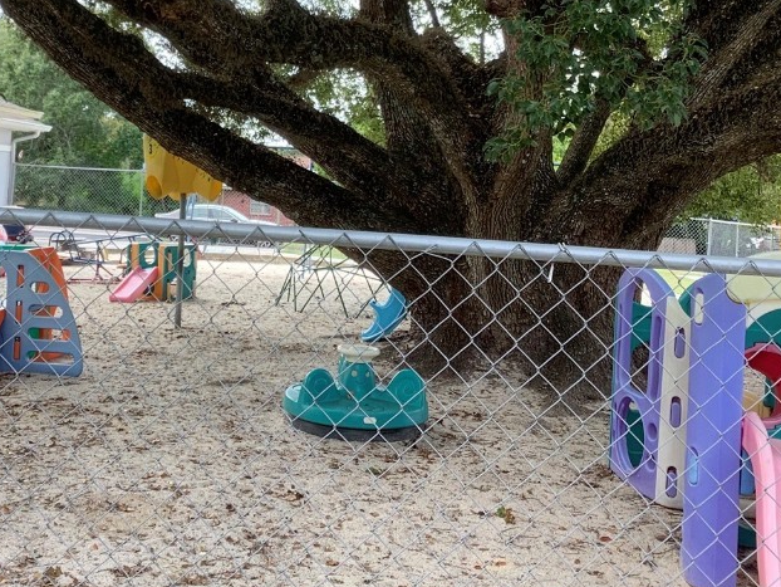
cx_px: 265
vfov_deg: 28.0
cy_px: 116
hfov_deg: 37.1
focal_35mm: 51
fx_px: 1151
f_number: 2.4
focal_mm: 3.3
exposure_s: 1/120
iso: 32
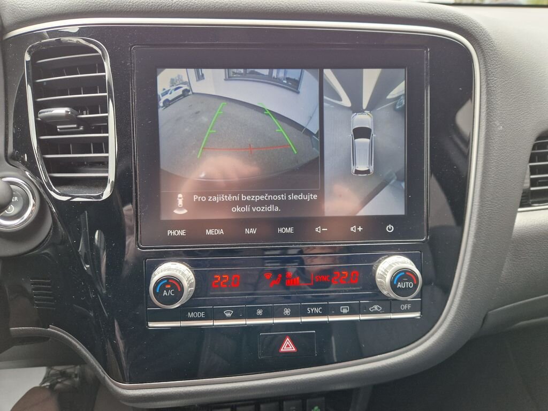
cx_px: 274
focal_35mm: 23
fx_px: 364
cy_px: 206
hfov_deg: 73.9
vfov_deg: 58.9
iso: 200
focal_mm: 5.4
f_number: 1.8
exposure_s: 1/180
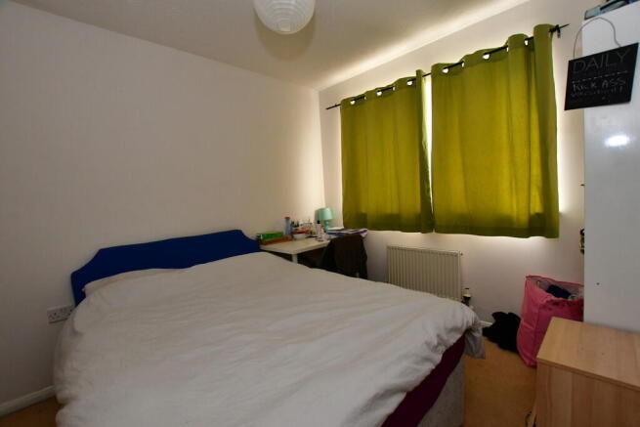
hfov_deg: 100.4
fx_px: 267
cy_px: 214
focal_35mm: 15
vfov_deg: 77.4
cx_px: 320
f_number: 5.6
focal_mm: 10
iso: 2000
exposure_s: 1/60
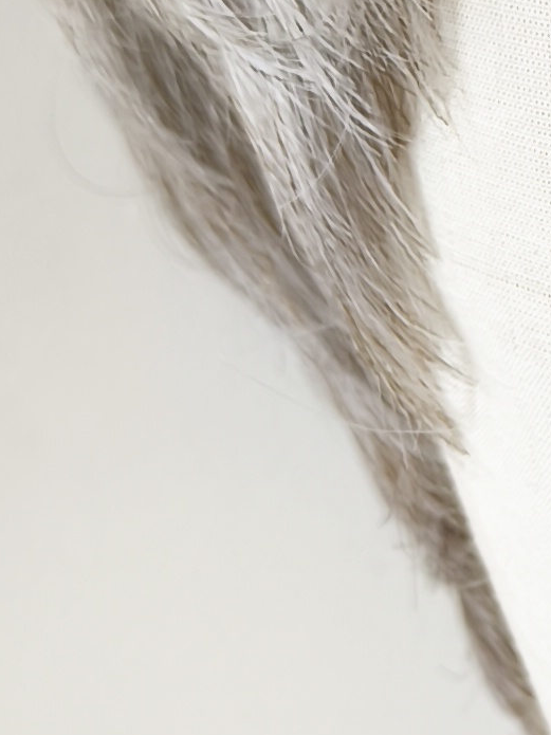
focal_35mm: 135
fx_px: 2866
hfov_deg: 10.5
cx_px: 913
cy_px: 590
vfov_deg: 14.5
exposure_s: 1/30
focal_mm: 6.14
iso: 50
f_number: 1.65
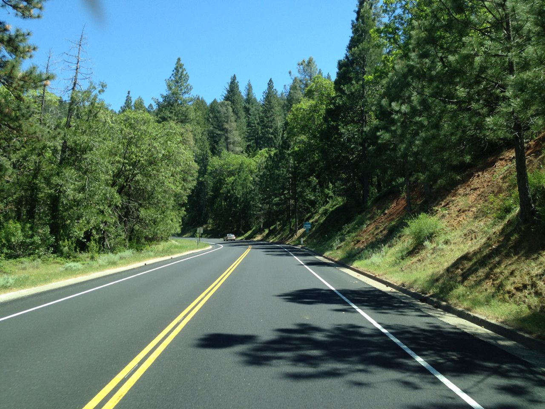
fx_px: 551
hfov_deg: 52.6
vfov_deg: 40.7
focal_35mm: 35
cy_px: 204
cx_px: 272
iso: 64
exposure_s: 1/502
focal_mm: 4.28
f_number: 2.4
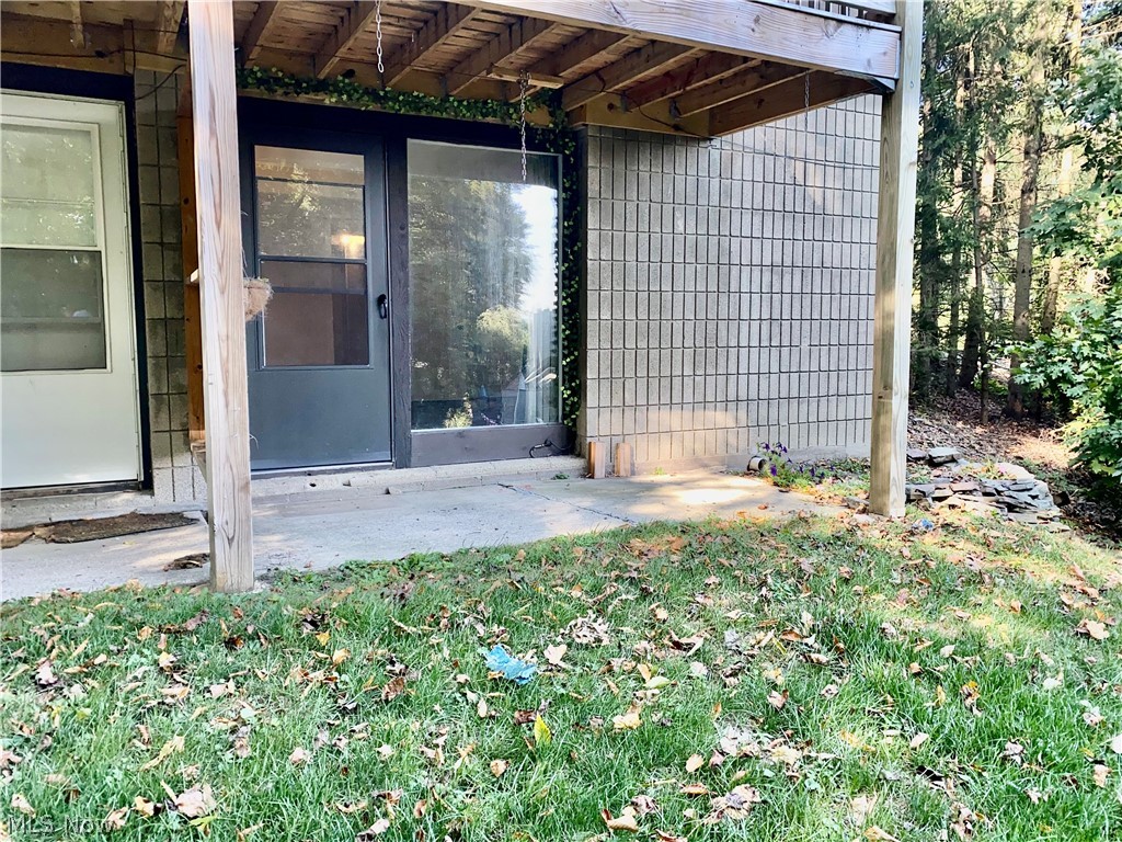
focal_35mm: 26
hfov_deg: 67.3
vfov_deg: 53.1
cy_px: 421
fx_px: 843
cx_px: 561
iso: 32
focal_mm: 4.25
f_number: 1.8
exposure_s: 1/134
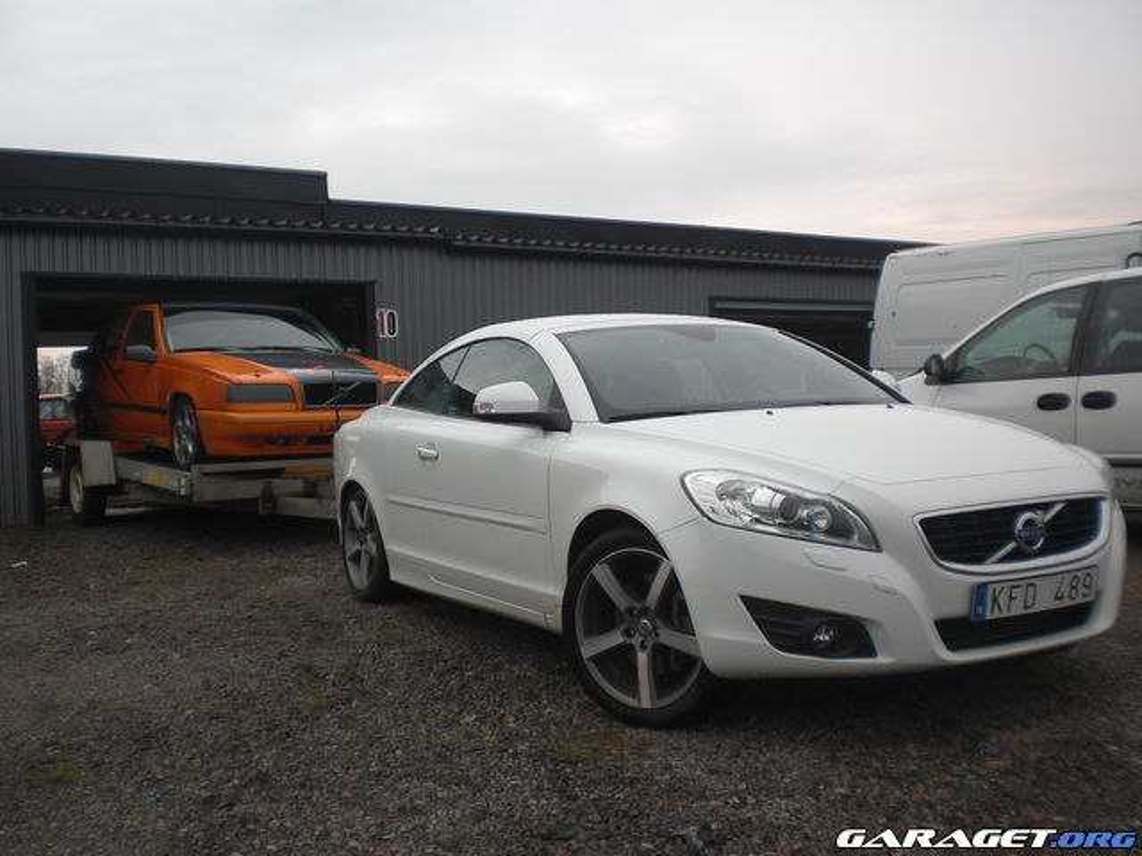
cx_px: 571
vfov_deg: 39.7
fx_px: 1188
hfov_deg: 51.4
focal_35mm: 36
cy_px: 428
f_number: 3.1
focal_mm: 6.3
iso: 50
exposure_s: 1/60
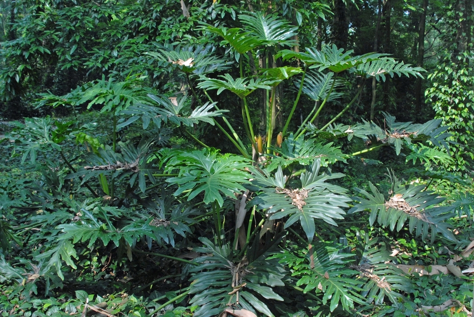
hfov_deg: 46.4
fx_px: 554
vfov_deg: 32.0
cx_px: 237
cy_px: 158
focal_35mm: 42
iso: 400
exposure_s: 1/160
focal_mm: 28
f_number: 6.3
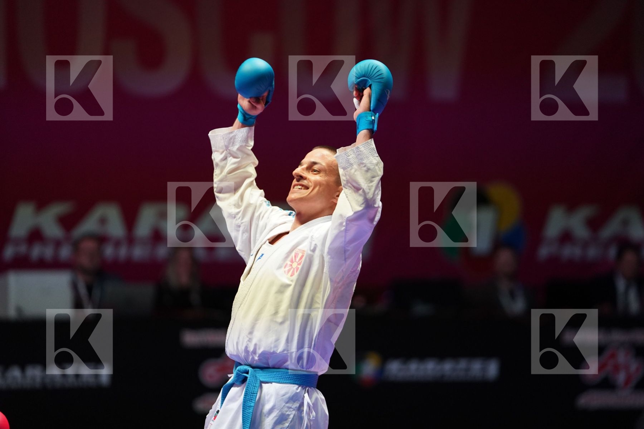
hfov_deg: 10.3
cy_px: 214
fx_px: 3577
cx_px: 322
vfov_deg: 6.9
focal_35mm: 200
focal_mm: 200
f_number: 2.8
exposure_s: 1/1000
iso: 2500
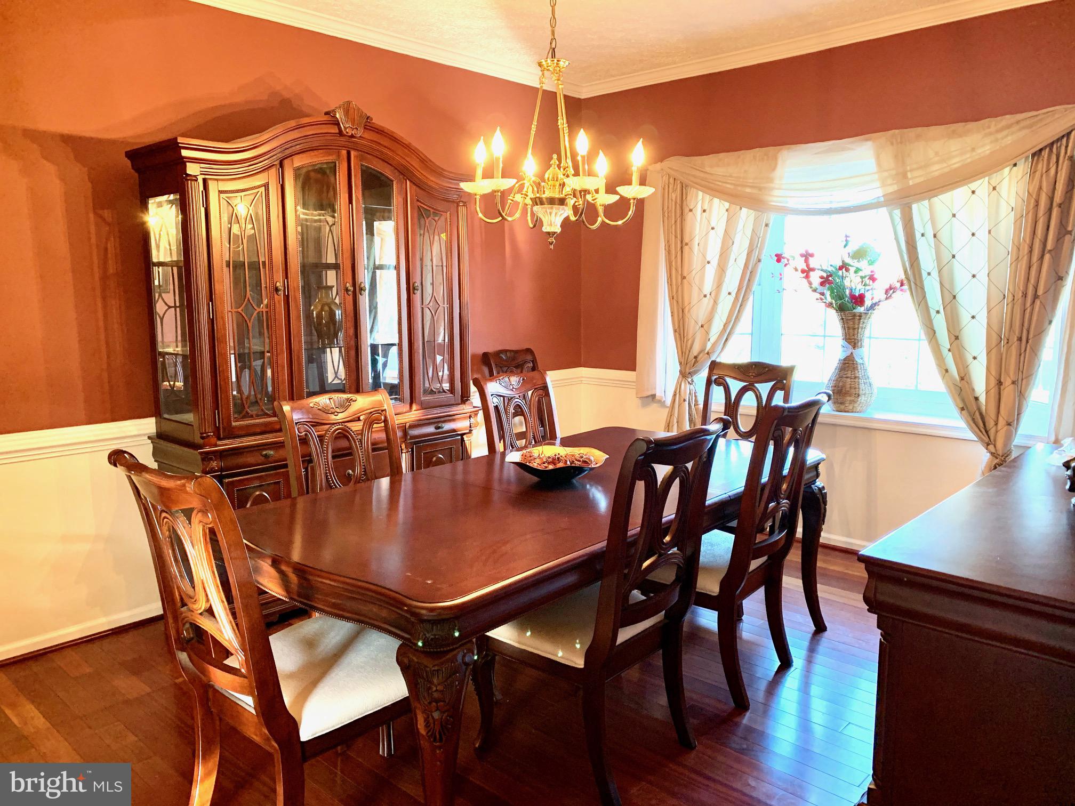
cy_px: 403
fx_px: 807
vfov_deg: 53.1
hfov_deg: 67.3
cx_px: 538
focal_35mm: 26
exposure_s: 1/60
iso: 200
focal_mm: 4.25
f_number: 1.8
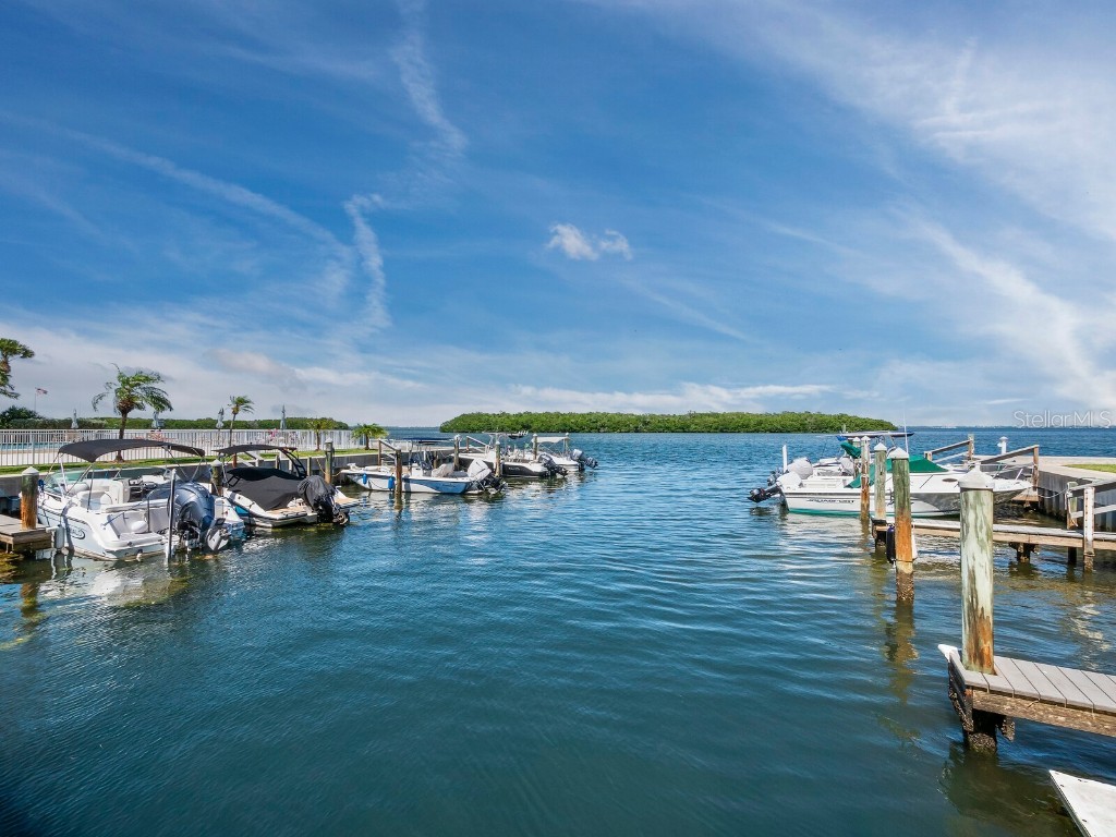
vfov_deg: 85.7
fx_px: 451
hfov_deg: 102.1
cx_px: 558
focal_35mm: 14
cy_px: 418
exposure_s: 1/160
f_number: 10
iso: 400
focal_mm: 7
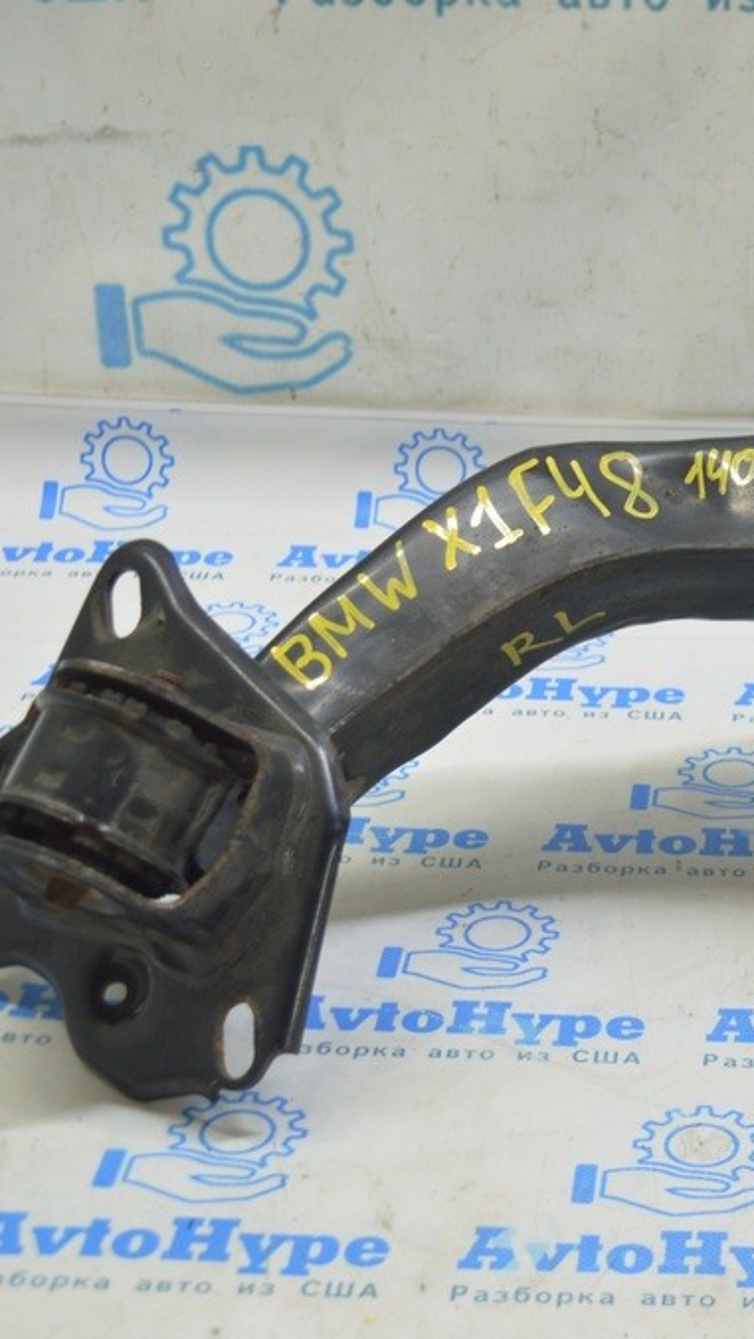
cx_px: 849
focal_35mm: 76
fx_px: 2700
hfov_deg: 15.4
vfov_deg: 27.9
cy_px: 668
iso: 400
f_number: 5.6
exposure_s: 1/20
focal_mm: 32
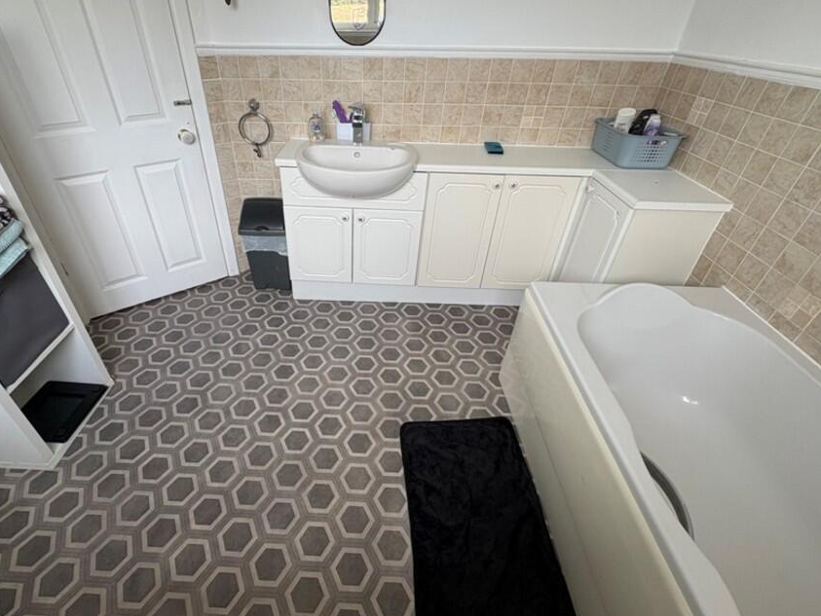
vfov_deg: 74.7
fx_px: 403
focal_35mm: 17
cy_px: 289
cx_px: 363
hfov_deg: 90.6
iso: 80
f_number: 2.2
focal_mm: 2.22
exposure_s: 1/99
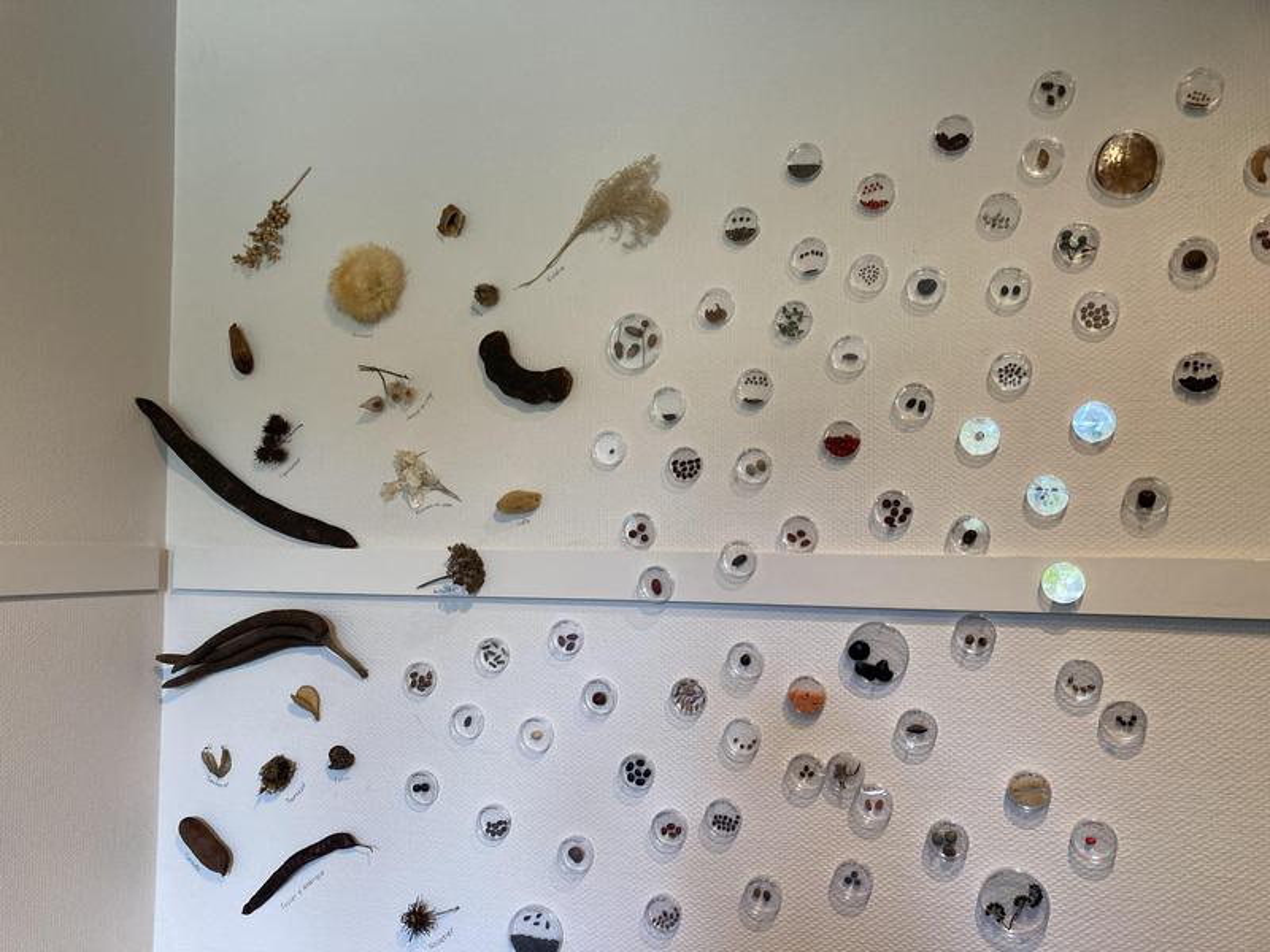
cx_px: 635
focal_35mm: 28
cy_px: 476
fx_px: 1027
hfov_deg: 63.4
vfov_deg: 49.7
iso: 64
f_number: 1.8
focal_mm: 3.99
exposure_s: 1/50
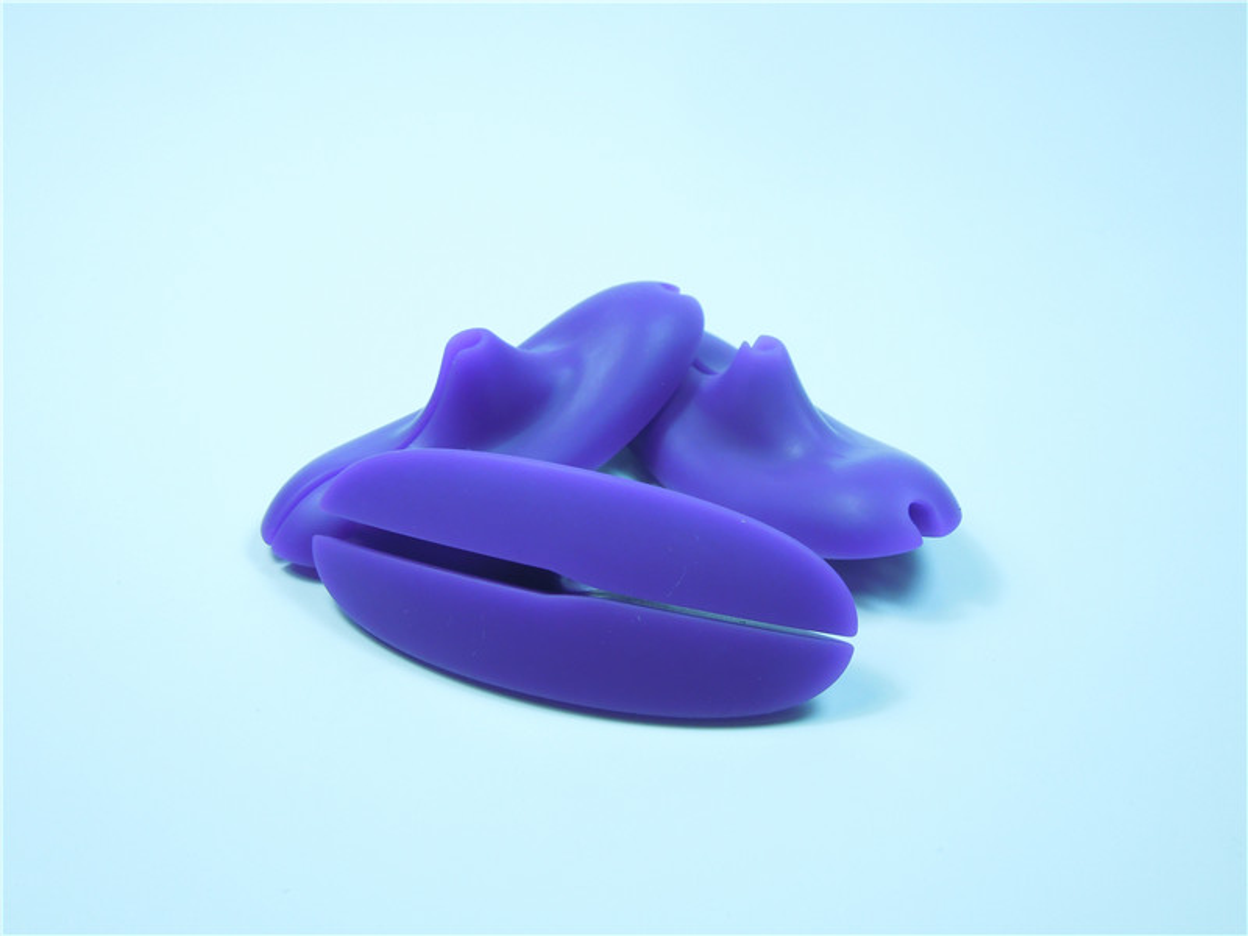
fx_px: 1731
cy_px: 468
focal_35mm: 48
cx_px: 624
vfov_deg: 30.3
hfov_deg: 39.7
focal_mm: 8.7
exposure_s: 1/160
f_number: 4
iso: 360
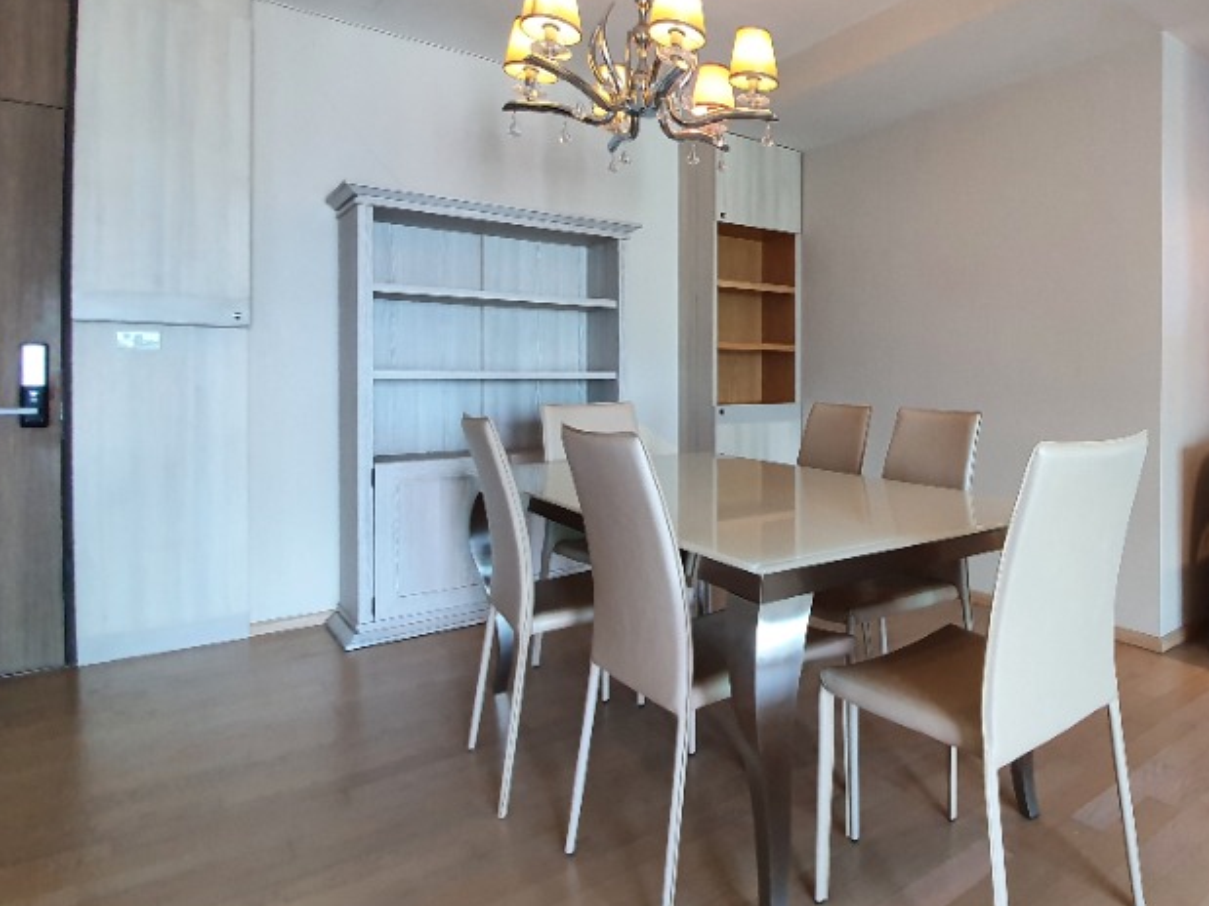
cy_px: 379
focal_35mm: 21
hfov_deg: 73.2
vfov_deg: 63.0
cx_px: 914
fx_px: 733
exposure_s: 1/50
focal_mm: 1.8
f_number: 2.2
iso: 250
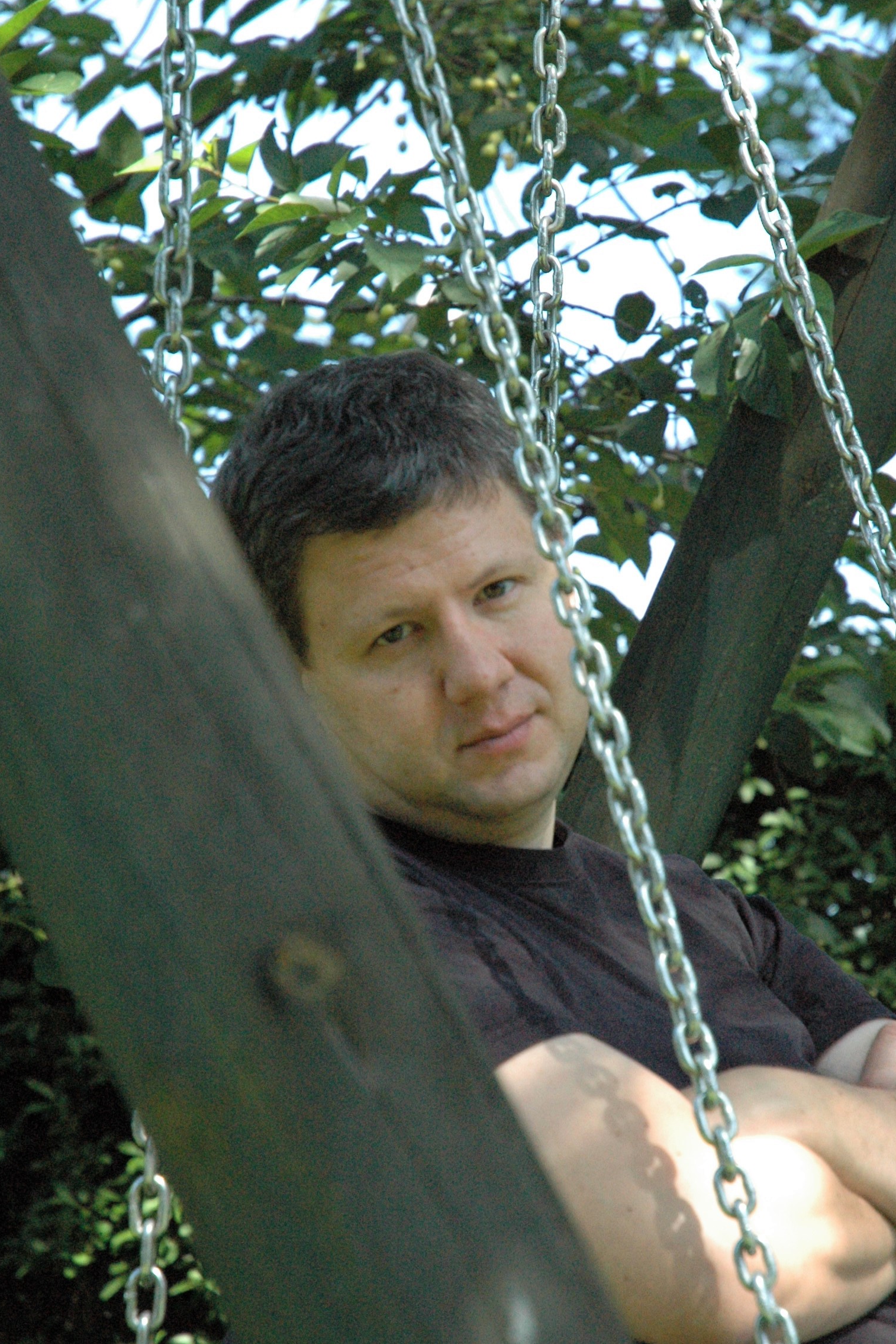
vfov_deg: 14.8
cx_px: 542
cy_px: 738
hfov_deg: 9.9
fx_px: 5187
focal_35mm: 139
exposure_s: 1/1250
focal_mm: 70
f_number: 4.5
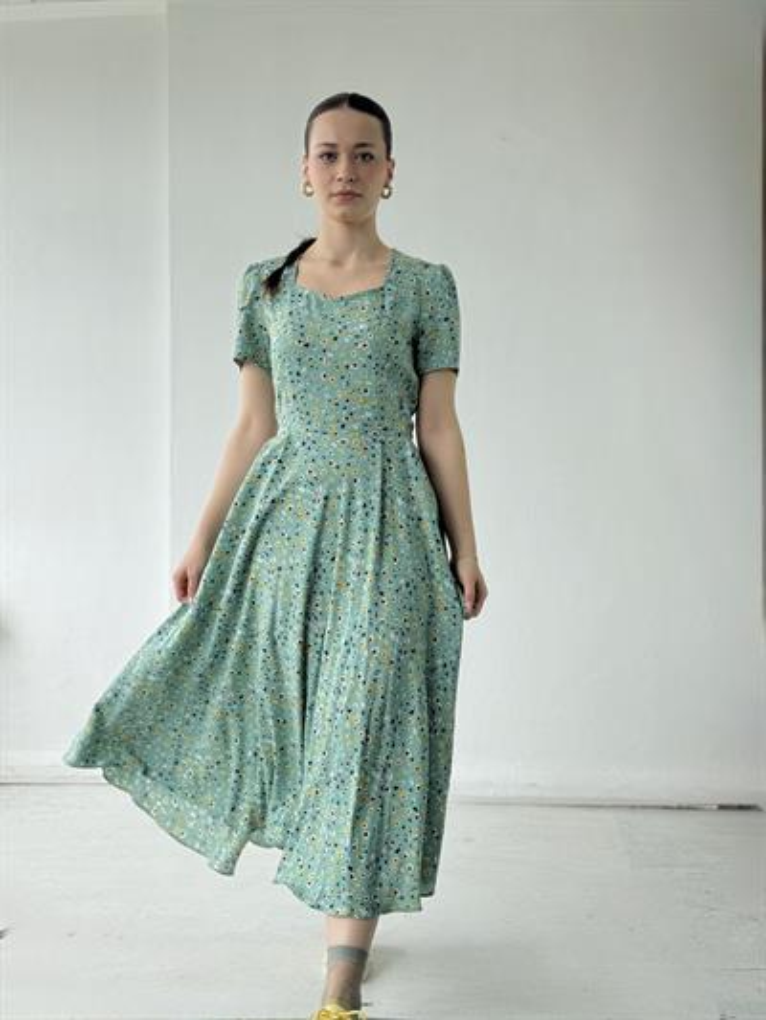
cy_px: 510
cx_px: 383
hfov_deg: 30.3
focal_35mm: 48
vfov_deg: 39.6
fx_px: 1416
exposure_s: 1/832
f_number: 1.78
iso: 64
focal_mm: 6.76
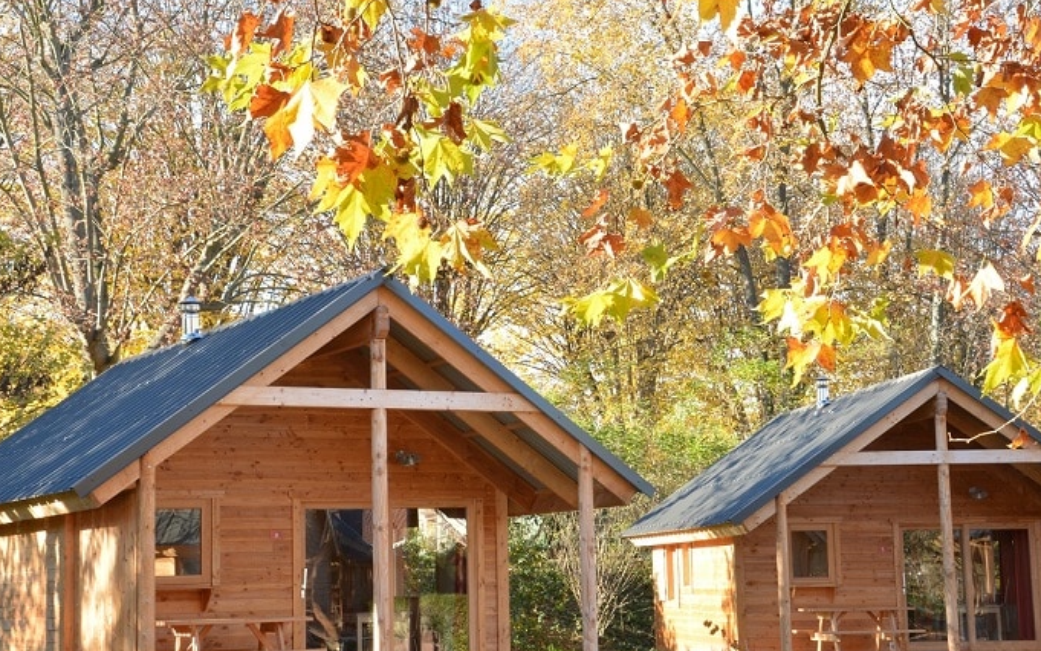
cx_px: 508
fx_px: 2006
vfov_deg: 18.4
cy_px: 316
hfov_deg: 29.1
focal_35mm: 71
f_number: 14
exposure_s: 1/10
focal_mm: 35
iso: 100
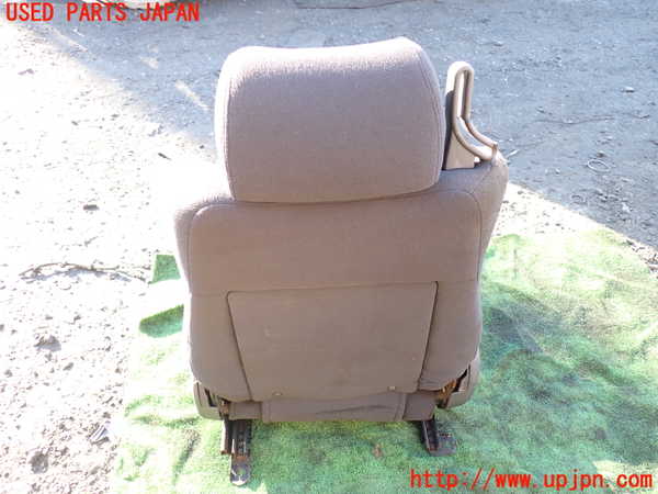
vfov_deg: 46.8
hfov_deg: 60.0
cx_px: 329
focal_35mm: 30
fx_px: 570
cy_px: 247
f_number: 2.3
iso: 125
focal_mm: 5.4
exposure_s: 1/60
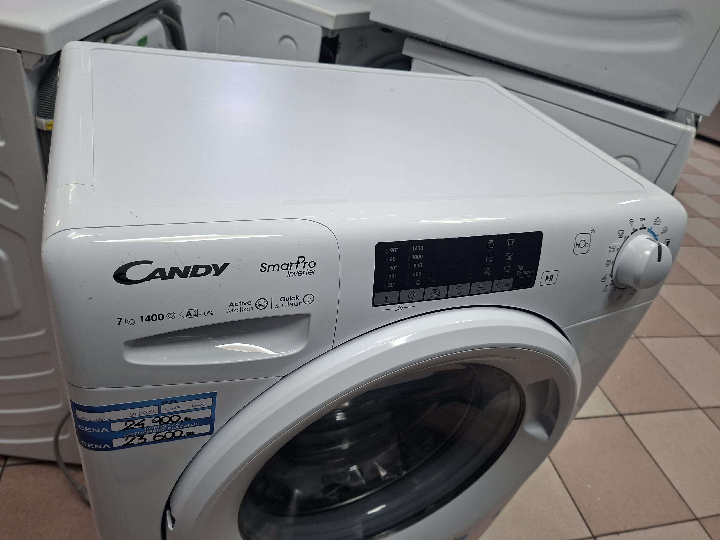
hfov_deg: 73.9
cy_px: 270
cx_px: 360
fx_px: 478
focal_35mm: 23
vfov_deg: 58.9
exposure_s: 1/100
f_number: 1.8
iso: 250
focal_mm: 5.54
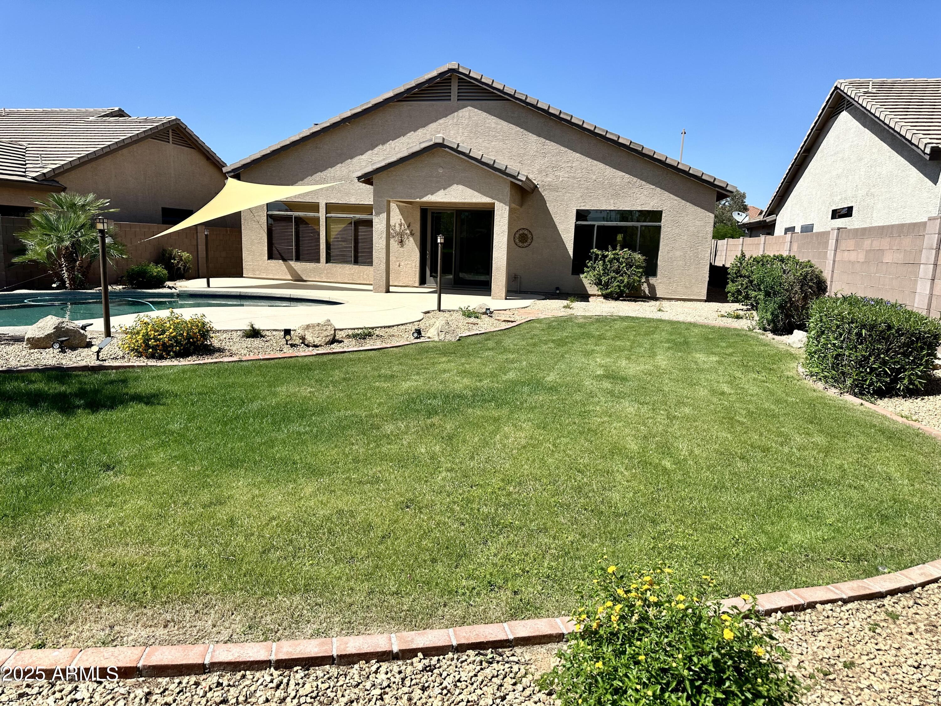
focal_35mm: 24
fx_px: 652
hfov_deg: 71.6
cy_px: 353
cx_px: 470
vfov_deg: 56.8
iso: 80
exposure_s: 1/4348
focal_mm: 6.86
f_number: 1.78
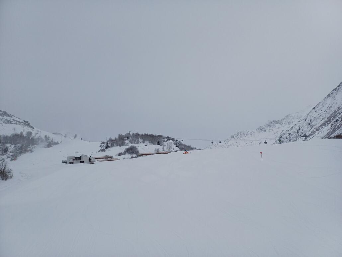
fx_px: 247
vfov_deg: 54.9
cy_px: 128
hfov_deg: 69.4
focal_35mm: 25
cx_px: 171
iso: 50
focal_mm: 4.65
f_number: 1.8
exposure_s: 1/1353
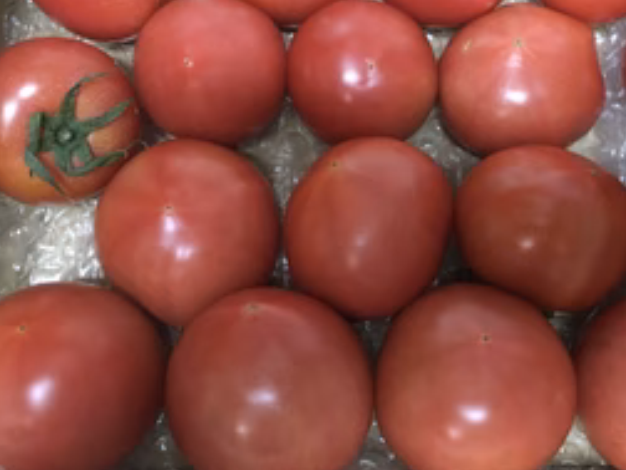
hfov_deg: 41.2
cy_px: 182
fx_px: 832
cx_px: 353
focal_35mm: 46
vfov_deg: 31.4
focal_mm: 4.15
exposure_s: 1/24
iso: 200
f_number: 2.2
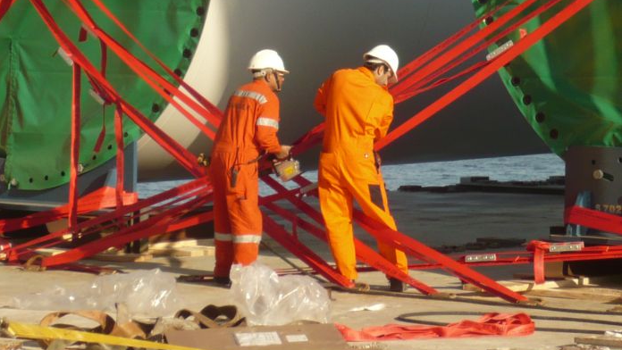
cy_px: 137
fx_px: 1518
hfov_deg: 23.2
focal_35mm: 92
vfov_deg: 13.2
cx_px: 311
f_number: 4.4
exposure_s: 1/400
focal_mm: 13.9
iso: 100
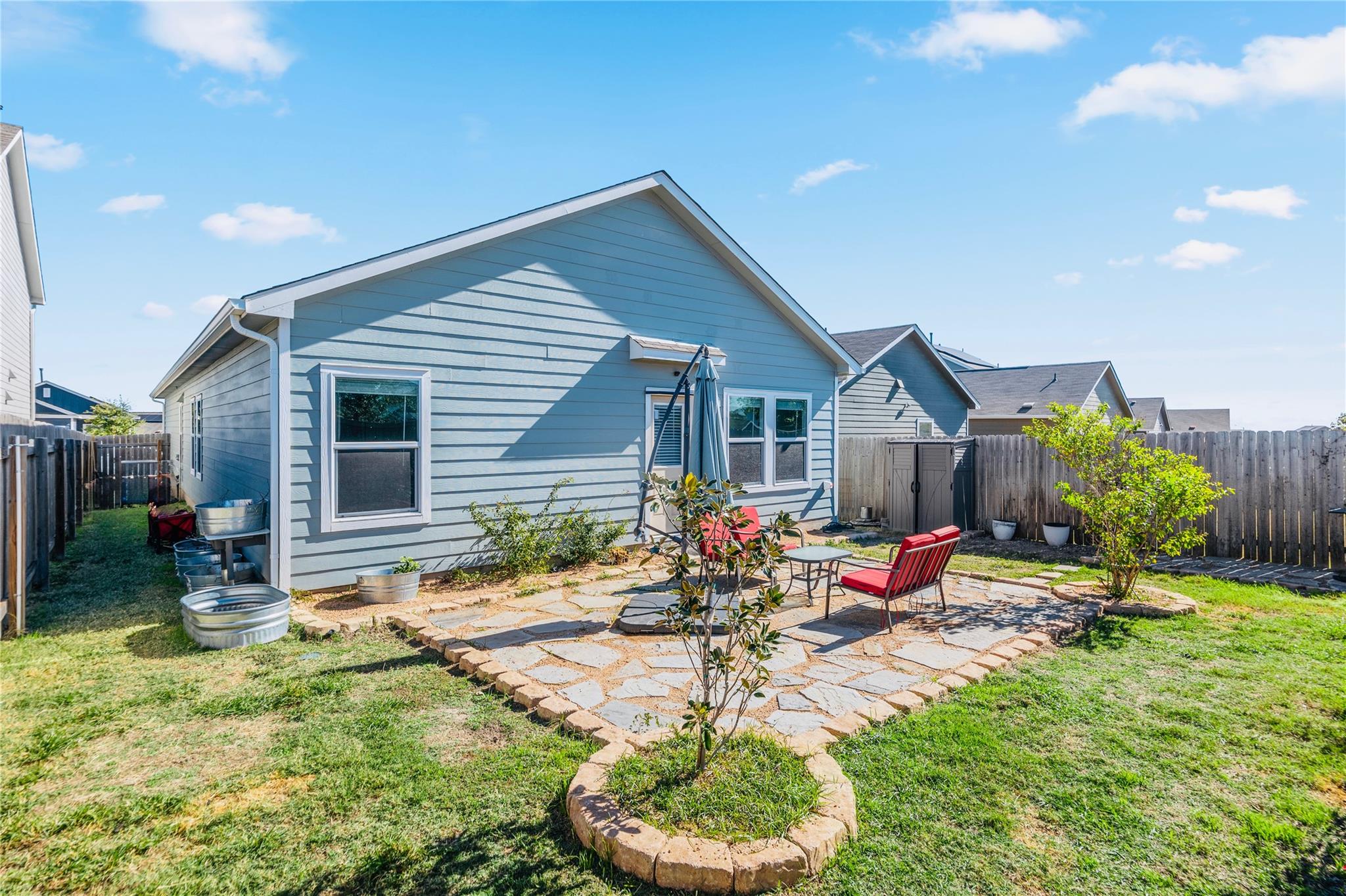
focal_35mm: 16
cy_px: 448
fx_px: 598
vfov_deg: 73.7
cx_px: 673
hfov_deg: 96.8
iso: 250
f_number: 8
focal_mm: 16
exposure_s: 1/250
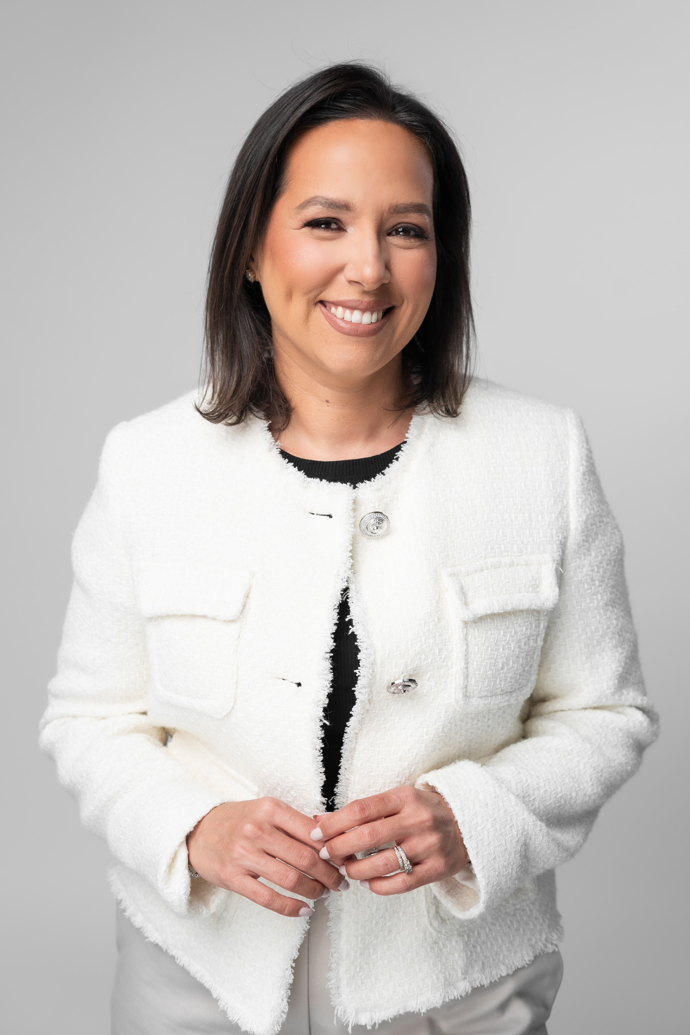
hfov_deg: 27.0
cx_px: 345
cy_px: 518
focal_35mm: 50
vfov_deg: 39.6
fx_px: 1437
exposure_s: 1/160
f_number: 3.5
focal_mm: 50
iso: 250
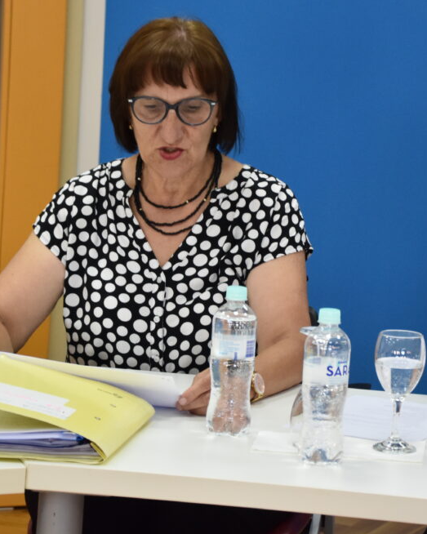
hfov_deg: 10.9
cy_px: 198
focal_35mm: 141
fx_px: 2228
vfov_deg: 13.7
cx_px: 395
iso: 1000
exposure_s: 1/125
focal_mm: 52
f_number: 4.8
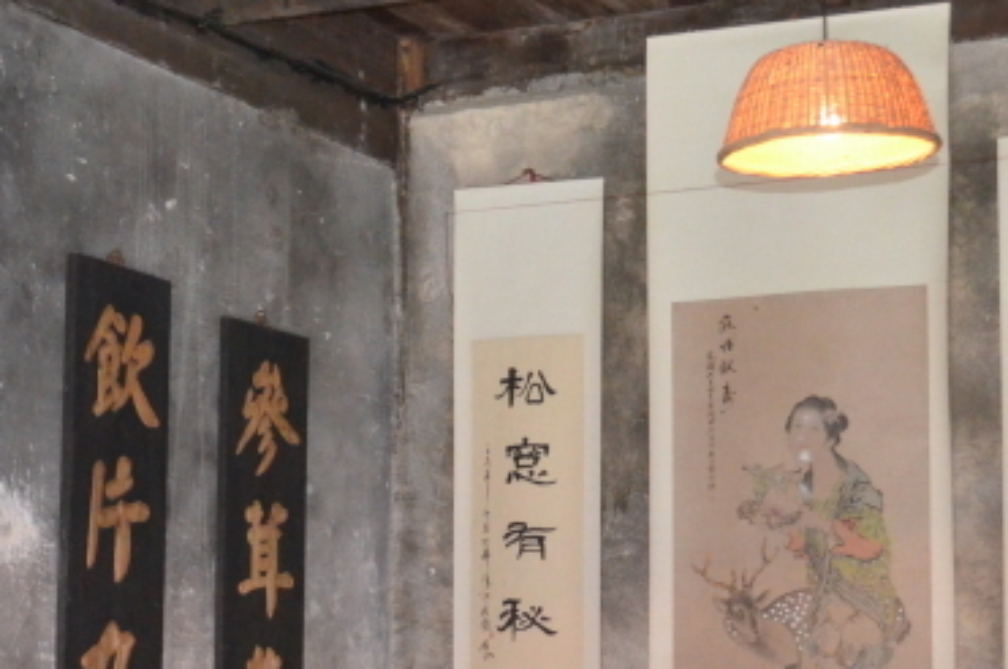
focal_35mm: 91
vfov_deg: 14.8
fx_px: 2544
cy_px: 590
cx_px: 359
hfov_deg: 22.3
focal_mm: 22
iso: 3200
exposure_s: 1/60
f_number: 3.8
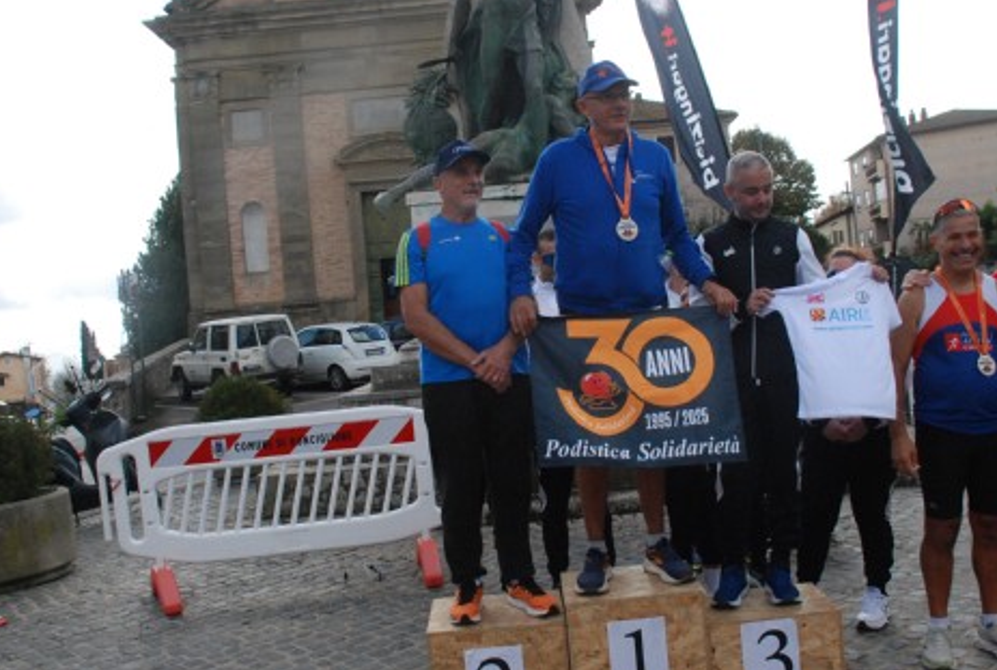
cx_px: 508
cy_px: 341
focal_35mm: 35
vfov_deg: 38.0
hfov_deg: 54.3
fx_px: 971
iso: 1000
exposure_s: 1/1600
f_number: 6.3
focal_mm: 18
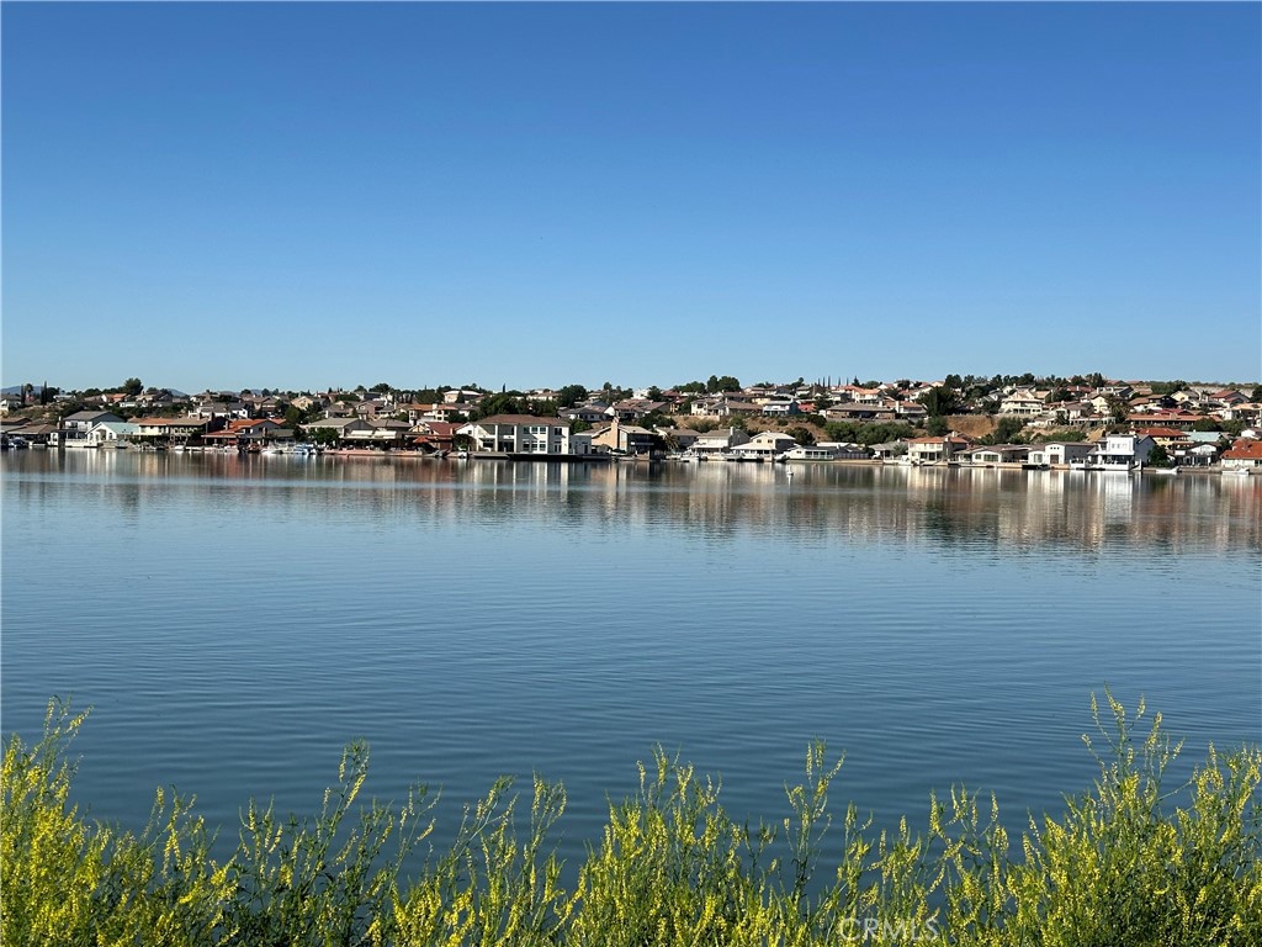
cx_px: 631
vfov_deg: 30.3
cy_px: 474
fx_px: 1750
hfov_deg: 39.7
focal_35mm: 48
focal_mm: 6.86
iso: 64
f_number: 1.78
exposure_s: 1/7092
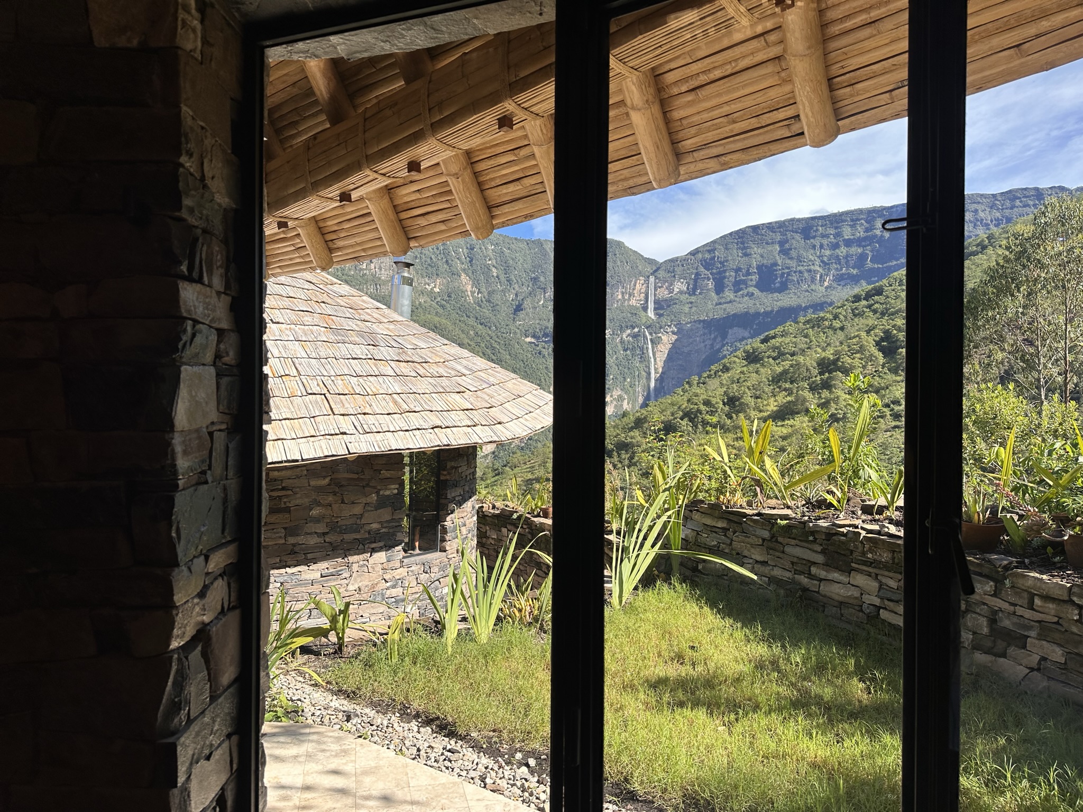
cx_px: 542
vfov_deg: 56.8
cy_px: 406
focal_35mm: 24
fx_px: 751
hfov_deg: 71.6
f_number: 1.78
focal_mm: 6.86
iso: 80
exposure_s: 1/2155
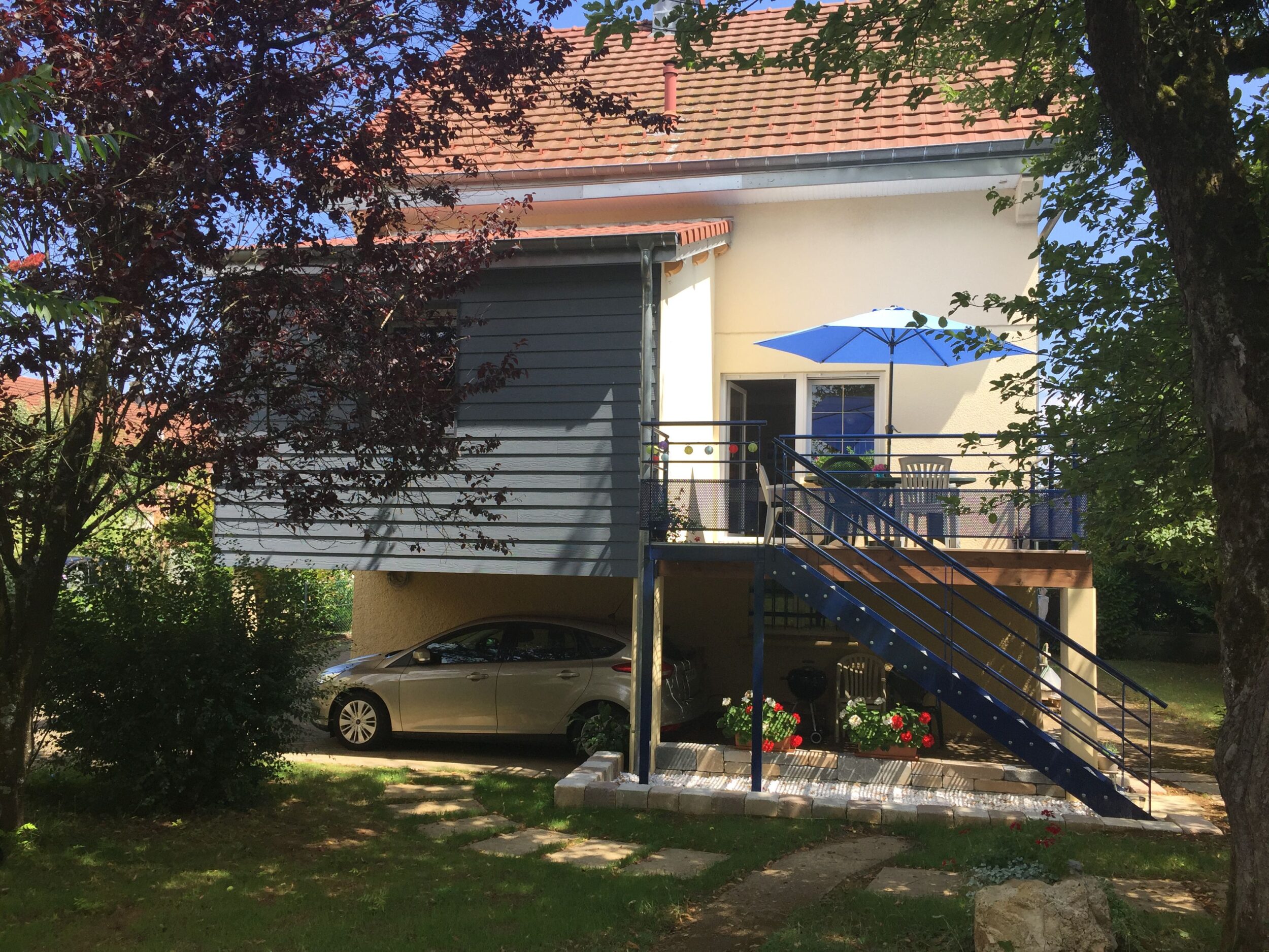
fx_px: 1063
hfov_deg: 61.7
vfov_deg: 48.2
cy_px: 476
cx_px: 634
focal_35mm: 29
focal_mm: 4.15
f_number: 2.2
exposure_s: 1/898
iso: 32
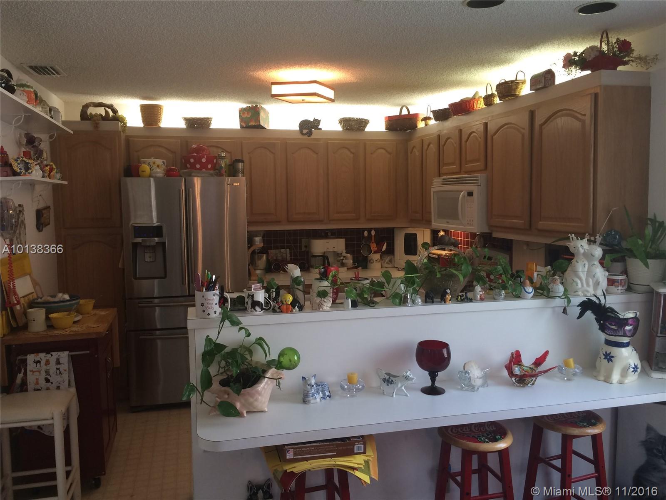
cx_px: 333
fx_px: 558
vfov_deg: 48.2
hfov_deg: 61.7
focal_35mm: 29
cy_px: 250
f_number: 2.2
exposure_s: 1/30
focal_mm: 4.15
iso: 50
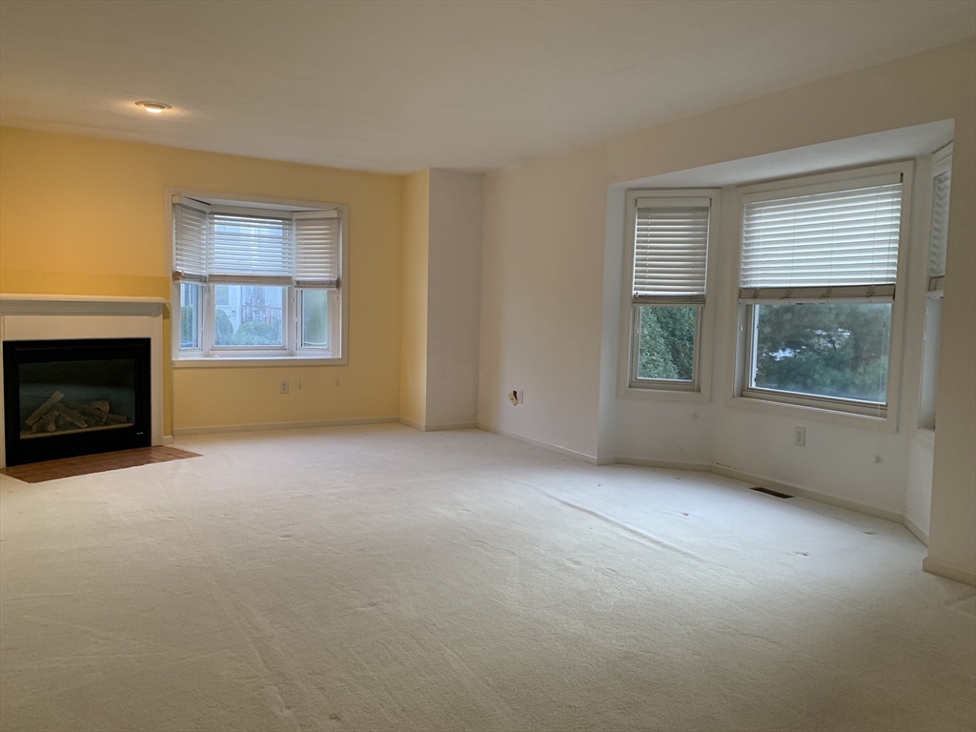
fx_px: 733
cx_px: 488
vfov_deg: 53.1
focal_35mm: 26
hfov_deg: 67.3
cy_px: 366
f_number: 1.8
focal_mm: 4.25
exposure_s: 1/60
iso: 125
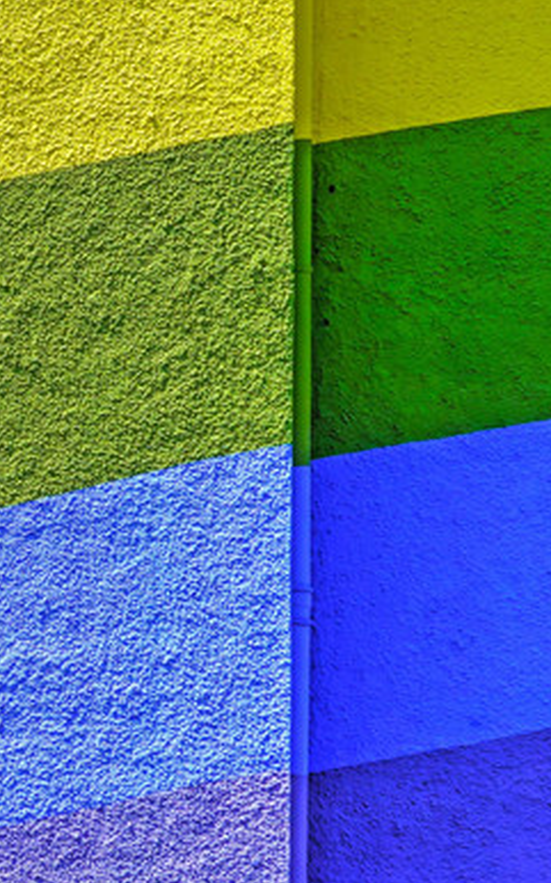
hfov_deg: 4.9
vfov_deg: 8.0
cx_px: -884
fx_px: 6276
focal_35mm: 261
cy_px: 492
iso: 100
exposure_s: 1/200
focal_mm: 61
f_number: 10
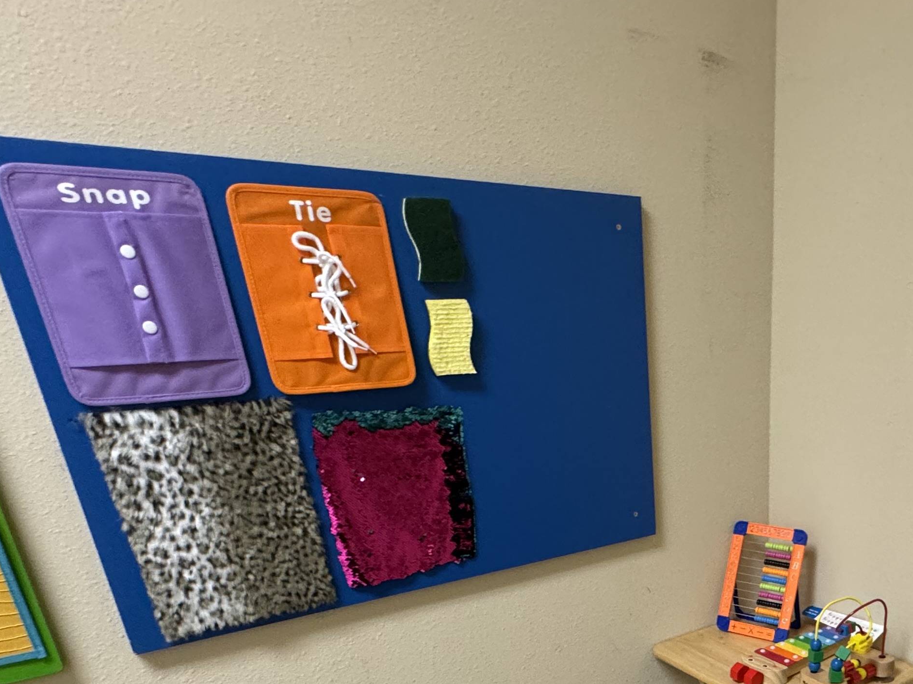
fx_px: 791
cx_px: 728
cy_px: 657
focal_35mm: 30
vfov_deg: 41.7
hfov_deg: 55.8
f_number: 2.2
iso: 320
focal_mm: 2.22
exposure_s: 1/72
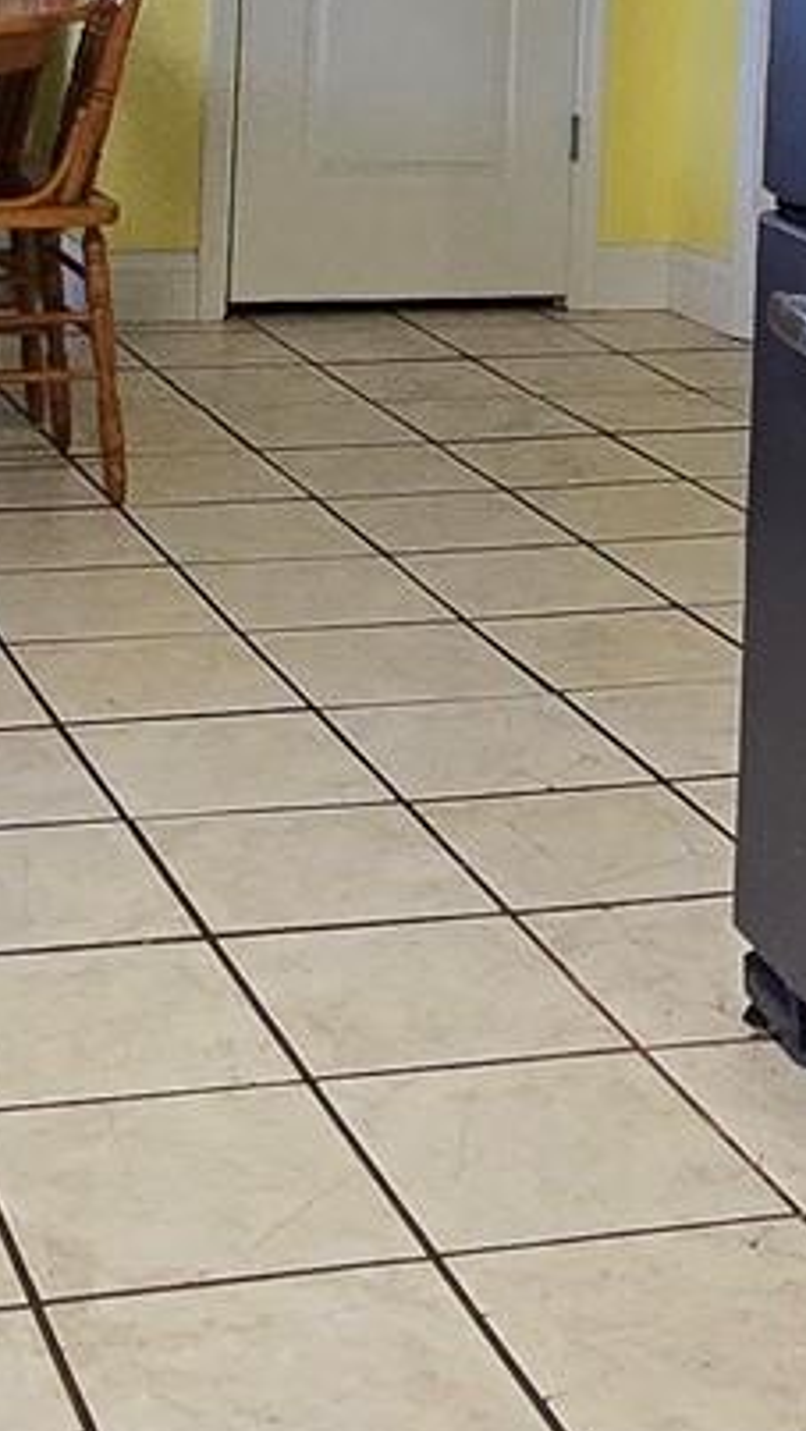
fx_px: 2733
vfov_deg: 26.4
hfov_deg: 16.8
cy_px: -249
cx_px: 312
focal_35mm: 72
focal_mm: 2.2
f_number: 2.2
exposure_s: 1/60
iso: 400
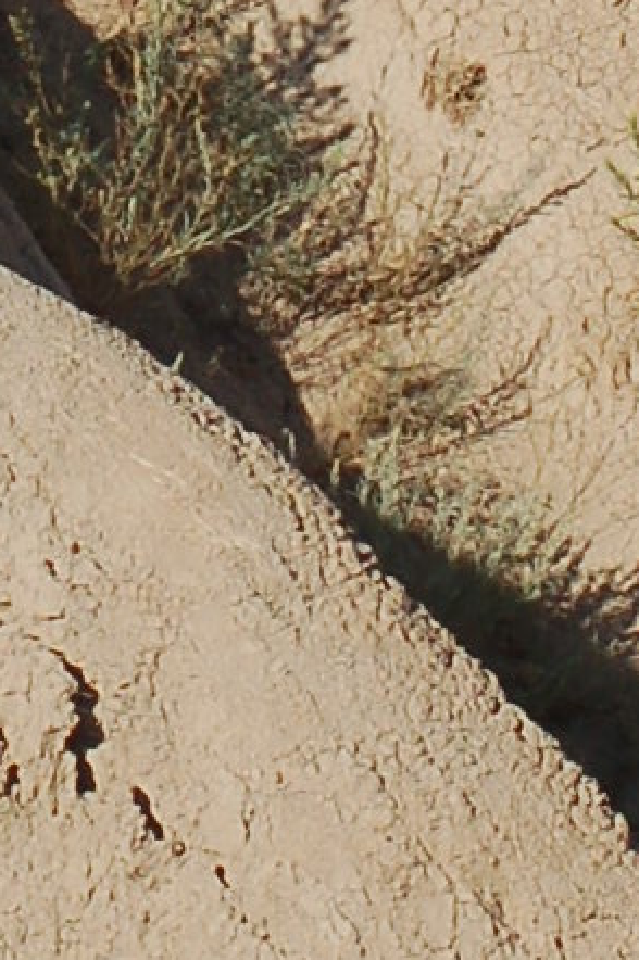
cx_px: -7
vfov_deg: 2.9
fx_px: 19065
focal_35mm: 715
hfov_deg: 1.9
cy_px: -1394
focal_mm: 70
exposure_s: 1/320
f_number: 10
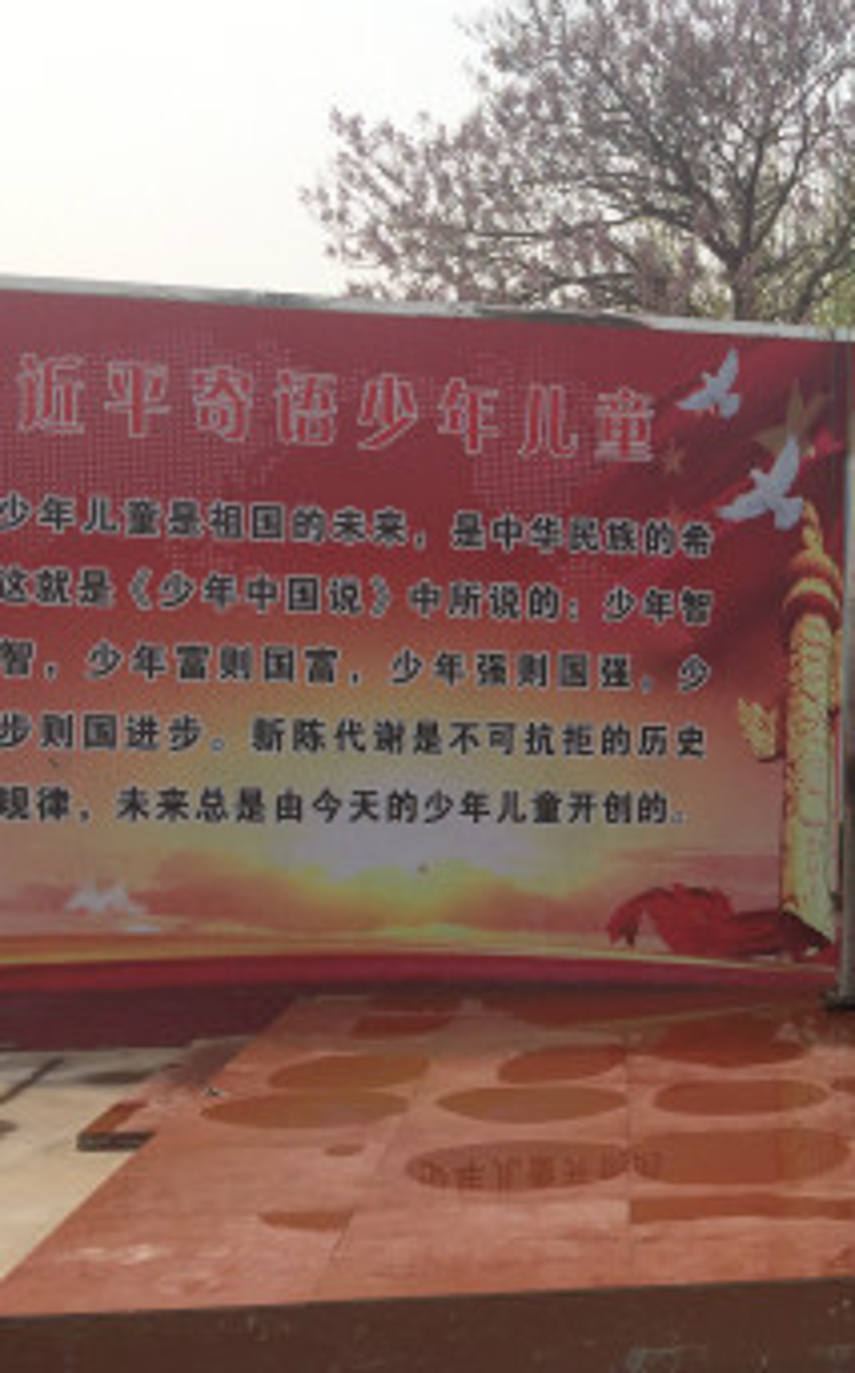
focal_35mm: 45
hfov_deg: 26.3
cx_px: 939
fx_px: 1682
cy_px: 745
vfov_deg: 44.4
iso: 32
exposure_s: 1/1466
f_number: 2.2
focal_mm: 4.15
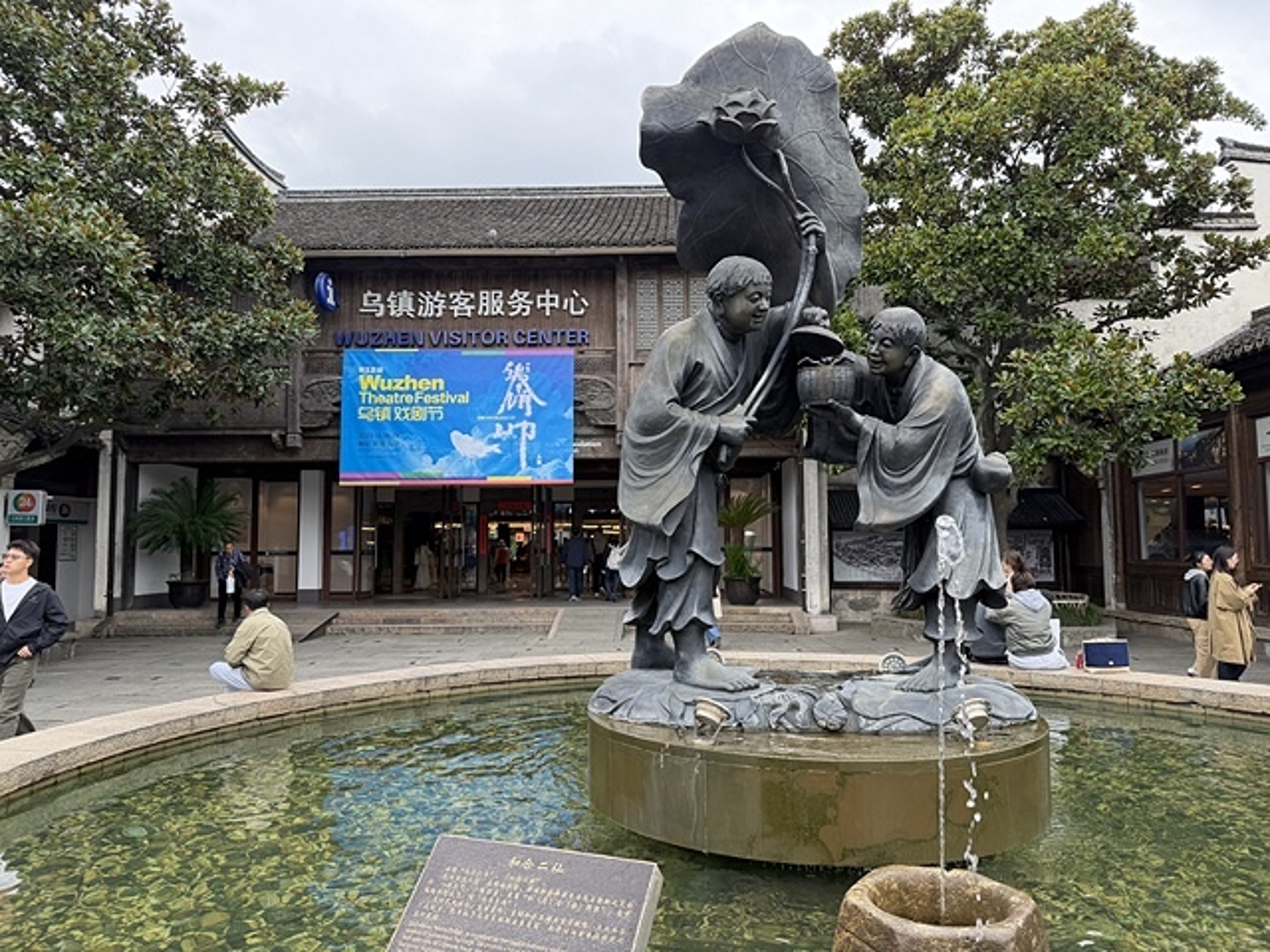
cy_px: 476
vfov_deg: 56.8
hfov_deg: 71.6
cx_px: 635
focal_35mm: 24
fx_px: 881
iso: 100
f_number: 1.78
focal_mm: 6.76
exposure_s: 1/379
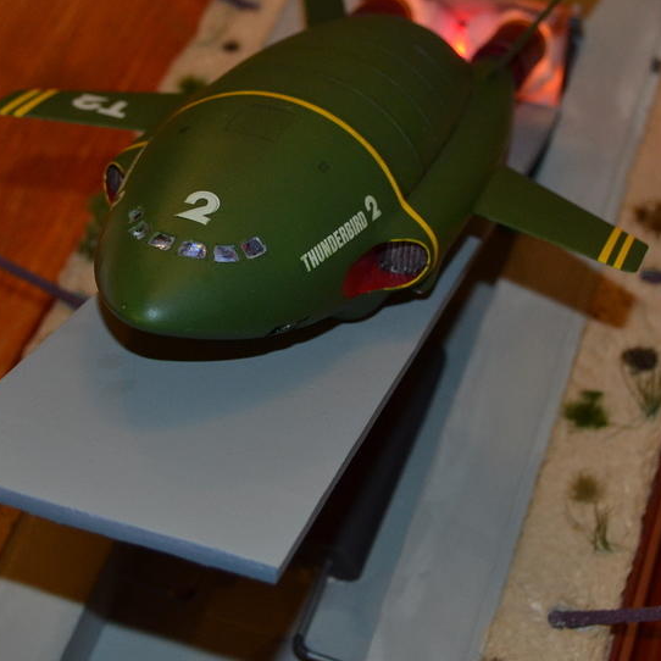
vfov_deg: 21.8
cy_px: 222
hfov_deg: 21.9
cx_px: 284
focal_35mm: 79
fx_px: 1707
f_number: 4.5
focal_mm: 28
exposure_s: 1/60
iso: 720
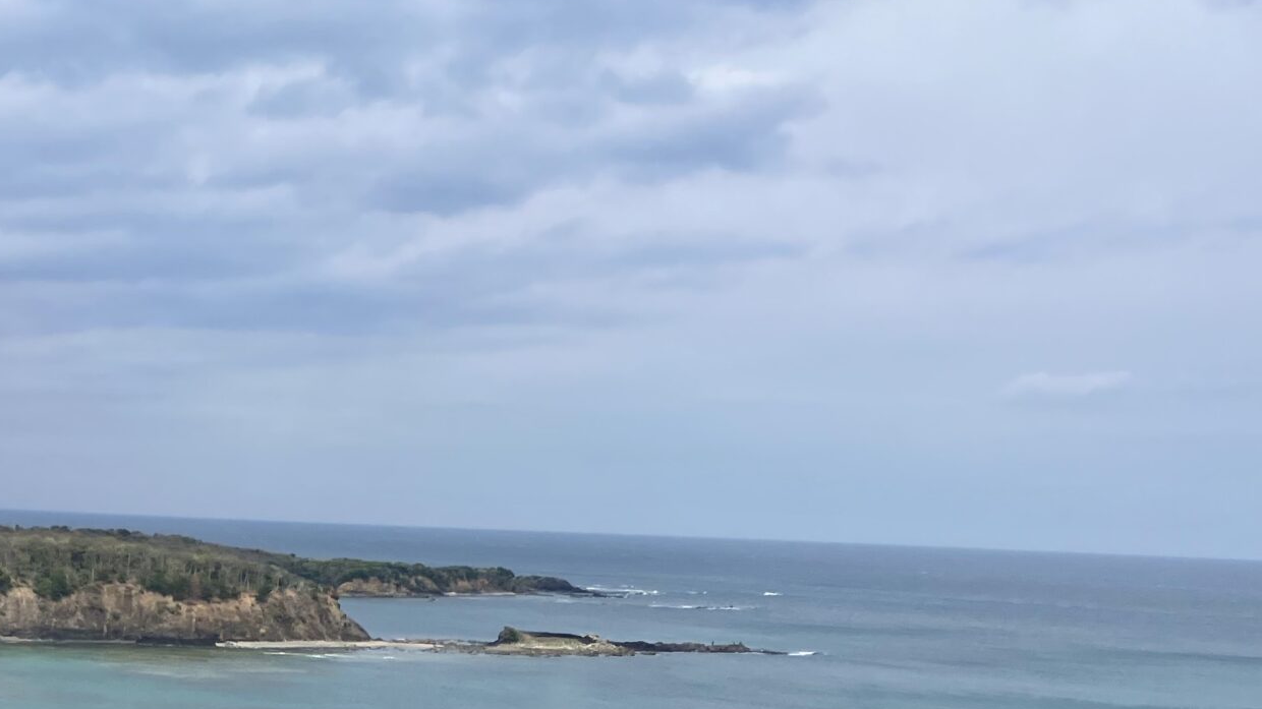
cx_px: 187
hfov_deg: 32.1
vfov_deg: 18.1
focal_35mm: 63
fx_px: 2108
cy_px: 850
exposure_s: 1/1946
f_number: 1.8
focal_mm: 3.99
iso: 32
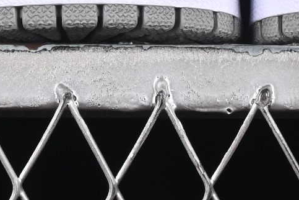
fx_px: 3588
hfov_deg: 4.8
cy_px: -311
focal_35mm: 432
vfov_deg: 3.1
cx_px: 220
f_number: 7.1
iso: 160
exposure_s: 1/60
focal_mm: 50
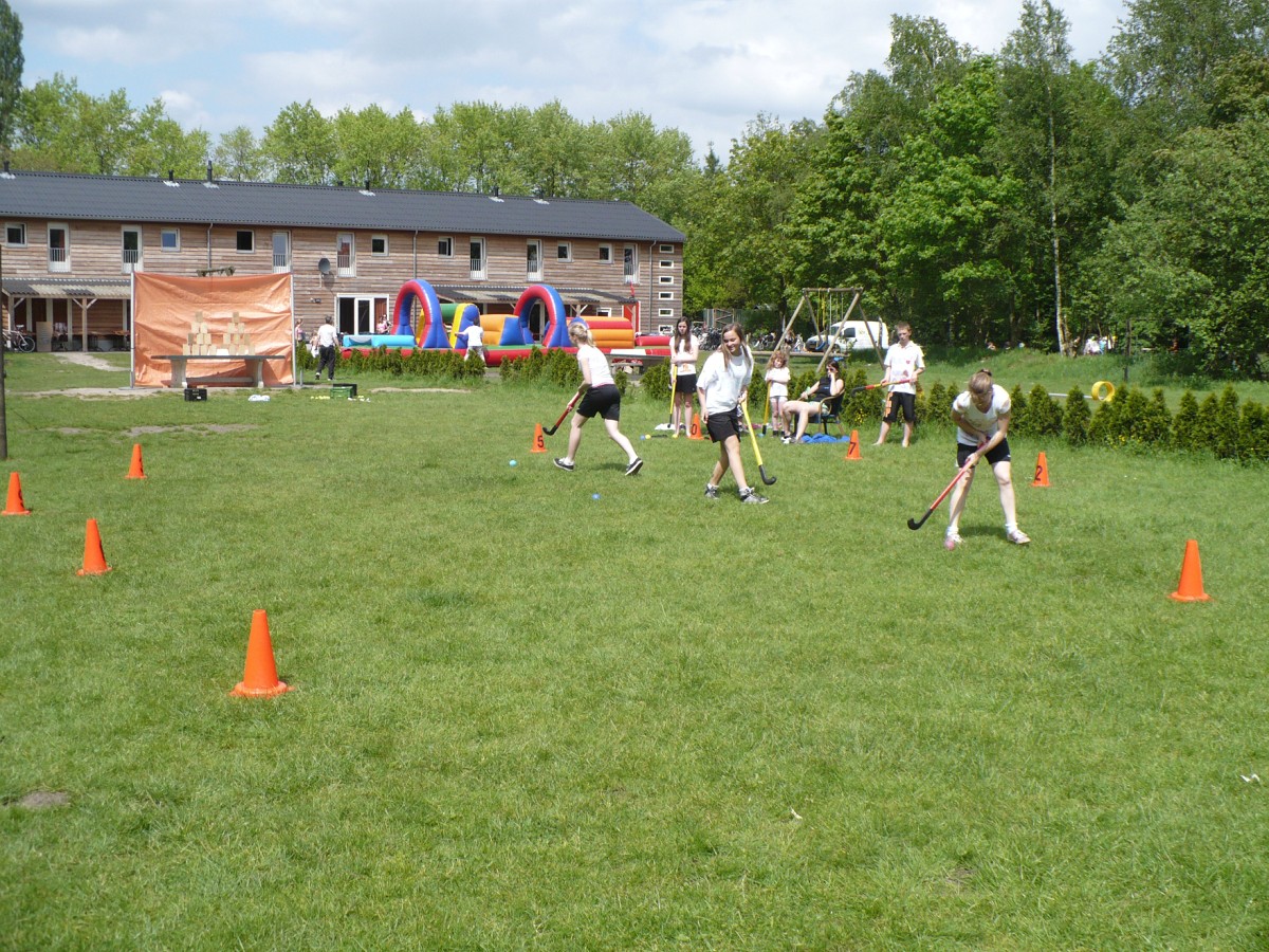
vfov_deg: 34.3
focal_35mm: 42
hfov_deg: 44.8
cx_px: 634
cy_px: 476
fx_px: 1540
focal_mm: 7
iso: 100
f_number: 8
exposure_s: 1/160
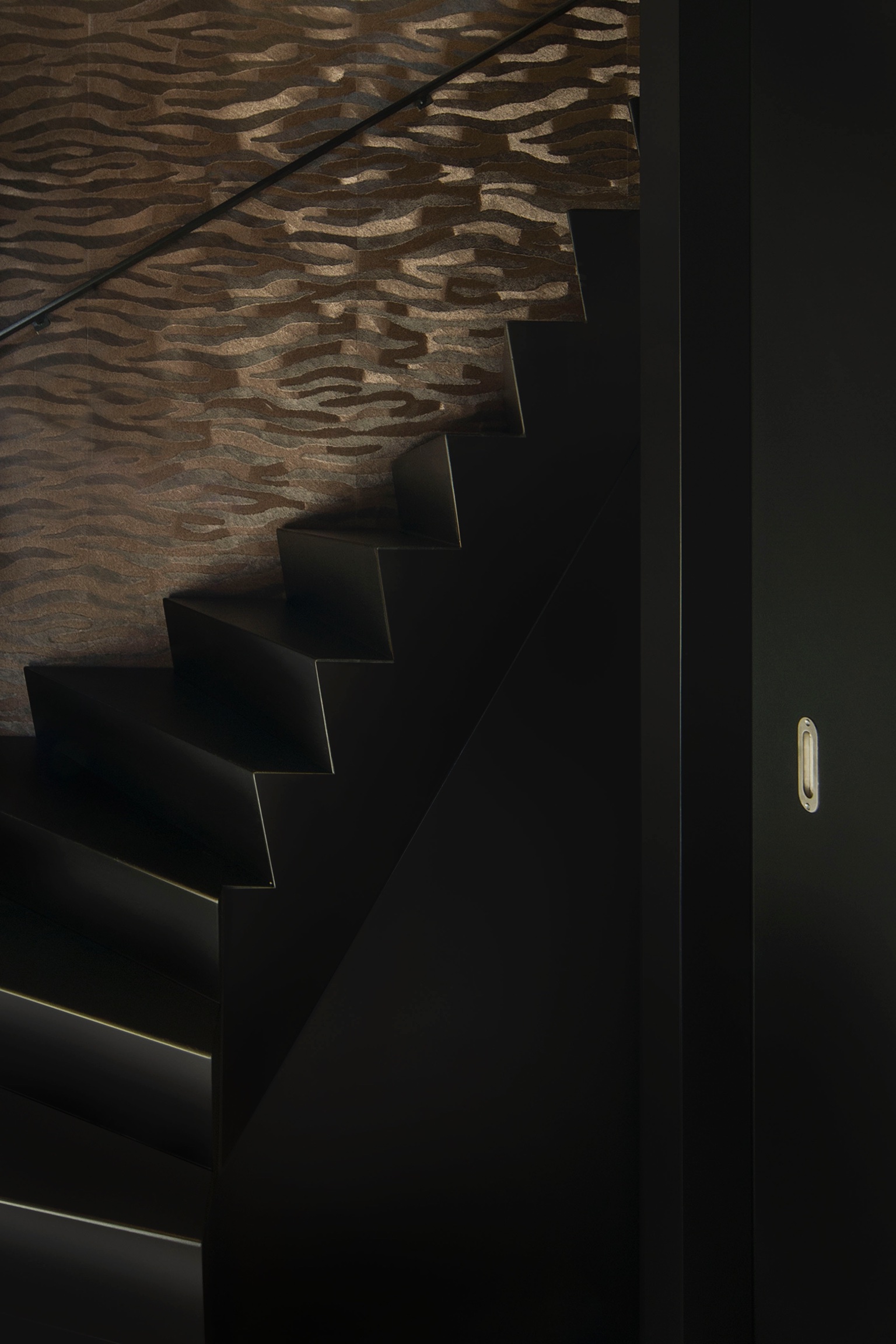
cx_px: 448
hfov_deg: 73.7
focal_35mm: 16
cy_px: 672
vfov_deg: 96.7
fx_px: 597
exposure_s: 1/1.25
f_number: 16
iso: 400
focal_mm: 16
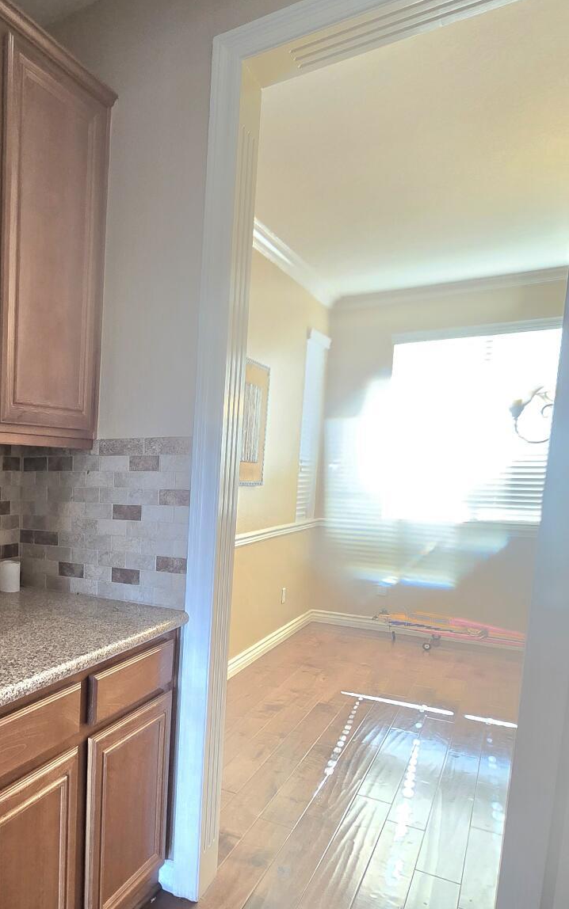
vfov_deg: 73.9
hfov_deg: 43.0
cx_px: -16
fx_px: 595
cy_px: 548
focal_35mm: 24
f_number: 2.2
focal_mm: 2.2
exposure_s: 1/60.2
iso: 160
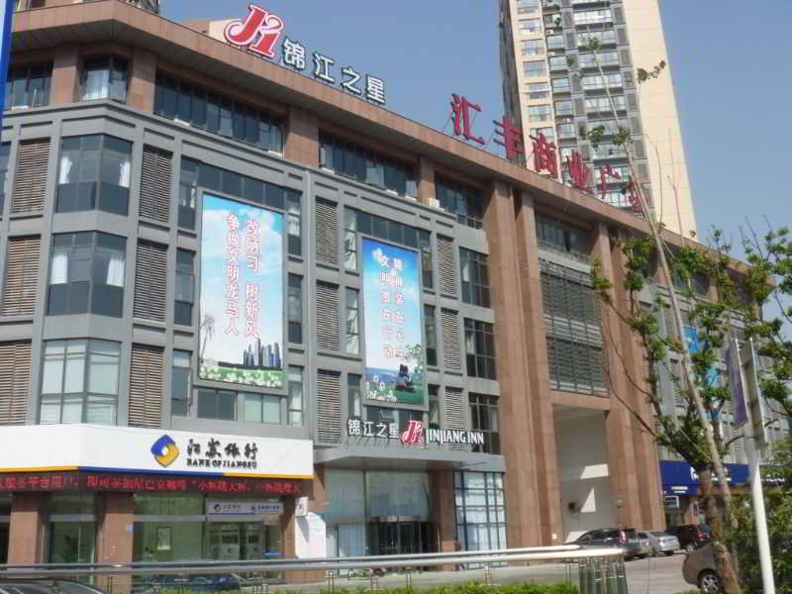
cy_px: 297
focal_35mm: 35
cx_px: 396
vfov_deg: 40.7
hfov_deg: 52.6
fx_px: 801
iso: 100
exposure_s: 1/400
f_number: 5.6
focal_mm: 6.3
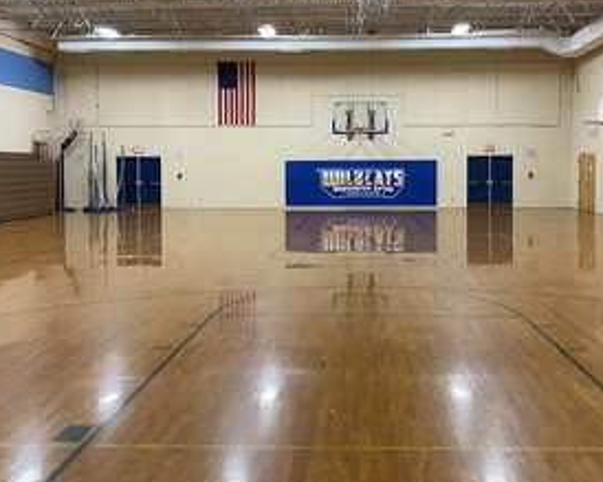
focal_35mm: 37
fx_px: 660
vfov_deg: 39.9
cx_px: 346
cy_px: 194
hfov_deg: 48.9
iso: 200
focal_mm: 4.25
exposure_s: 1/60
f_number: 1.8
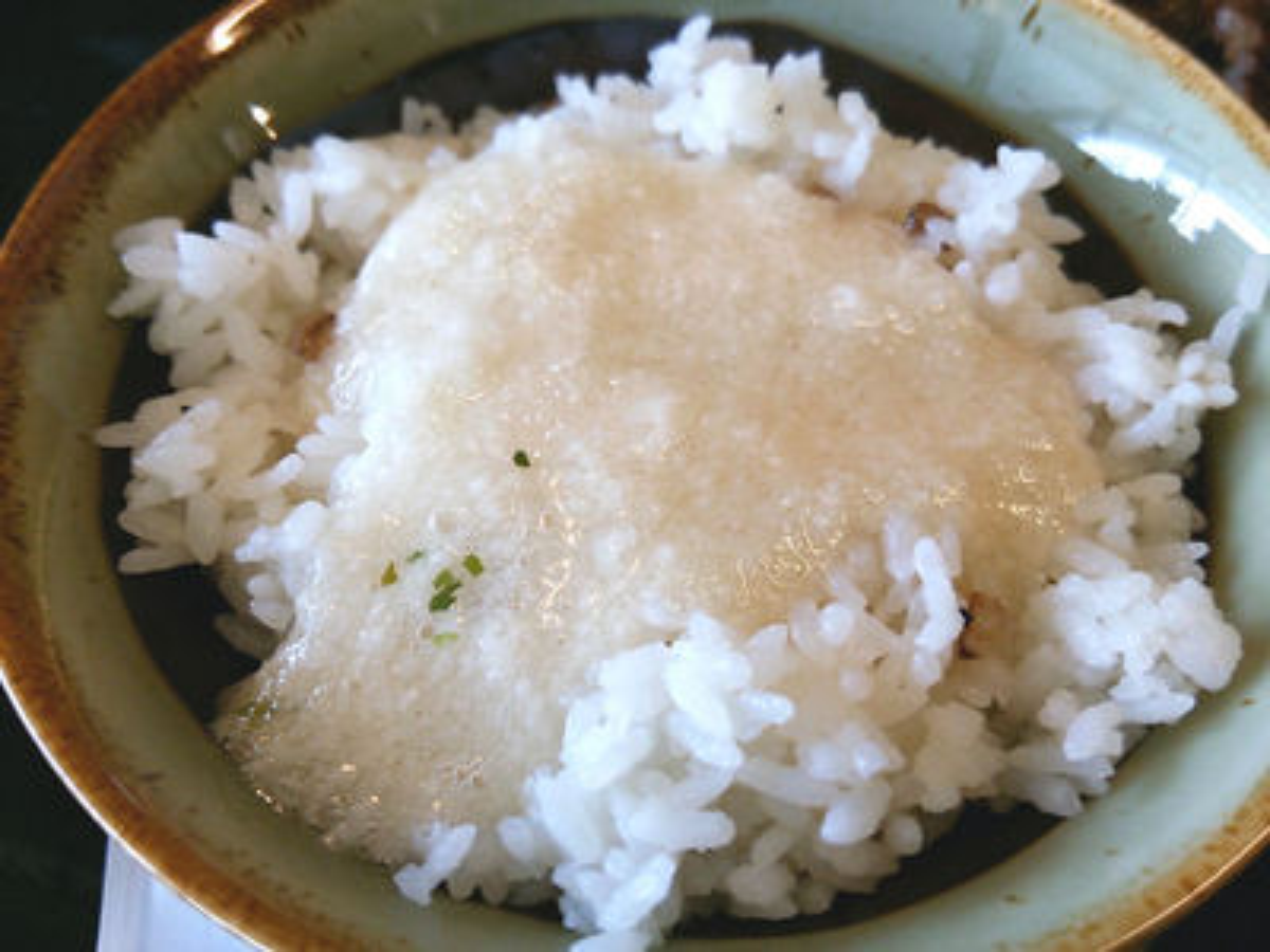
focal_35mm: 30
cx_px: 635
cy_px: 476
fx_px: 1101
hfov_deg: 60.0
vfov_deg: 46.8
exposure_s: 1/60
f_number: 1.94
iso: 64
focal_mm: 4.06
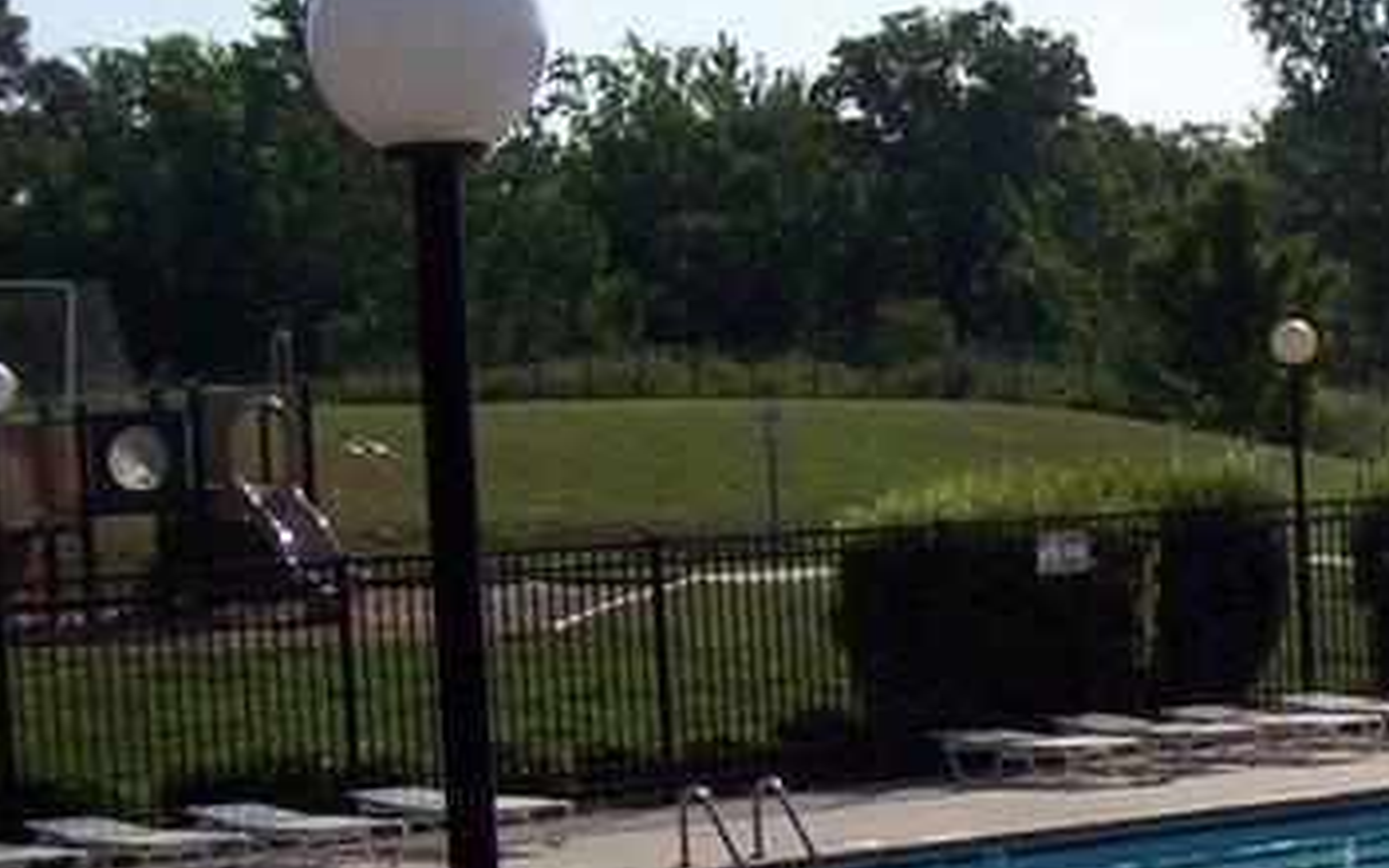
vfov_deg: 11.8
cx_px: 1918
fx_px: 4202
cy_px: 679
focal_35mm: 111
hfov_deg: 17.4
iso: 80
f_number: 4.8
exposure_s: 1/1055
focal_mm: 6
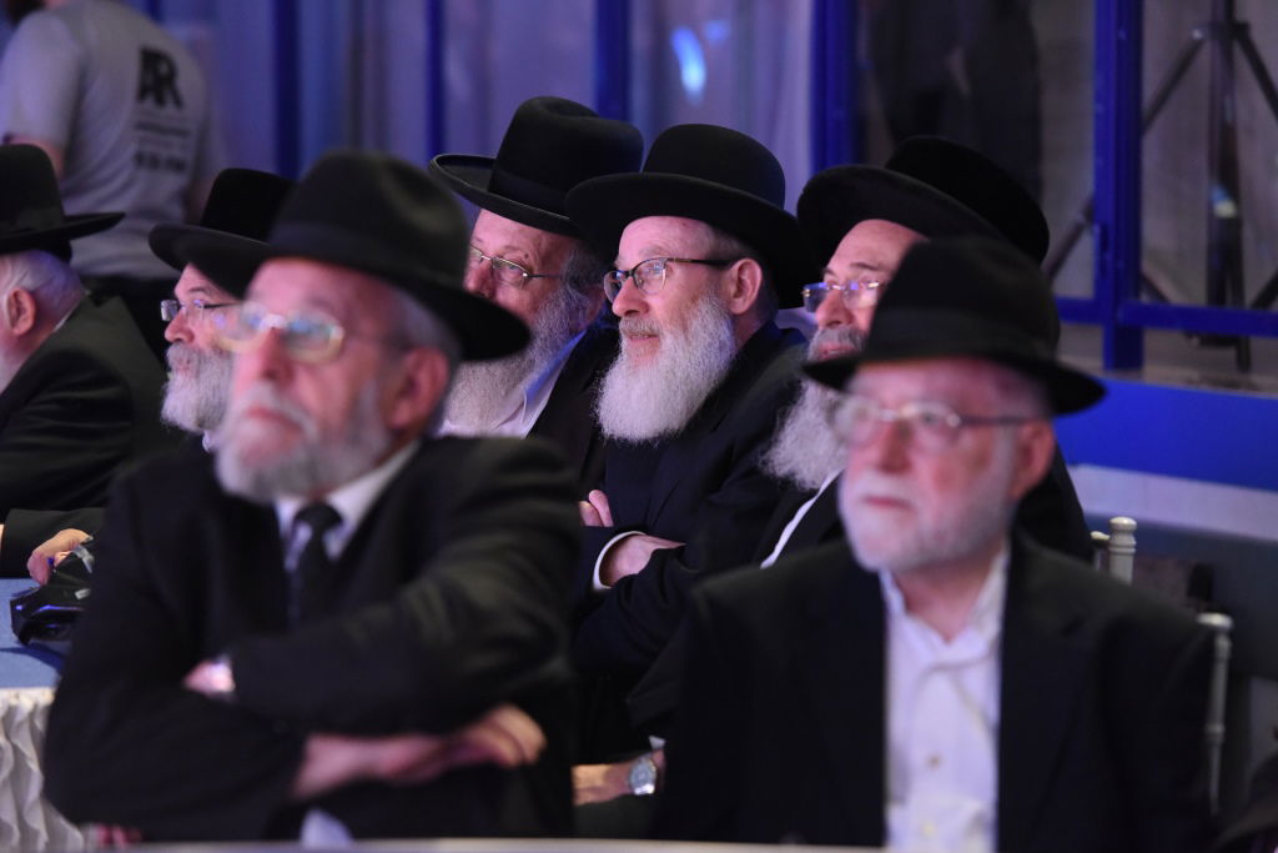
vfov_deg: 8.1
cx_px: 639
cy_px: 426
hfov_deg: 12.1
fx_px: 6035
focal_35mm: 170
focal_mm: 170
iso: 5000
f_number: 4.5
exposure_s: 1/40
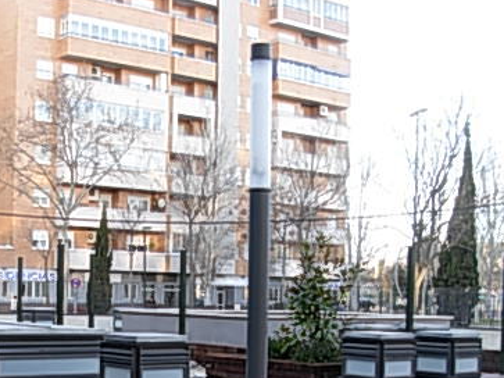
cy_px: 329
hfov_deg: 28.7
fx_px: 975
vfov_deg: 21.5
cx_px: 150
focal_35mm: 67
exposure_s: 1/78.3
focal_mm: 6.3
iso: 79
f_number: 2.9
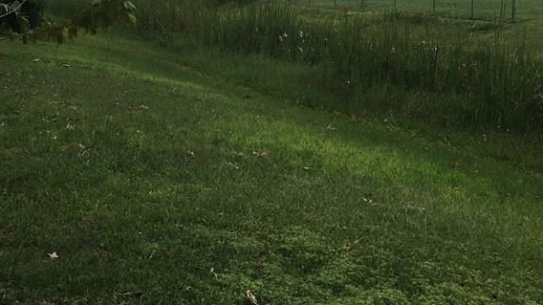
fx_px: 820
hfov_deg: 36.6
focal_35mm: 57
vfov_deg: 20.9
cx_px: 250
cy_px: 85
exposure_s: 1/1570
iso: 25
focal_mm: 4.15
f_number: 2.2
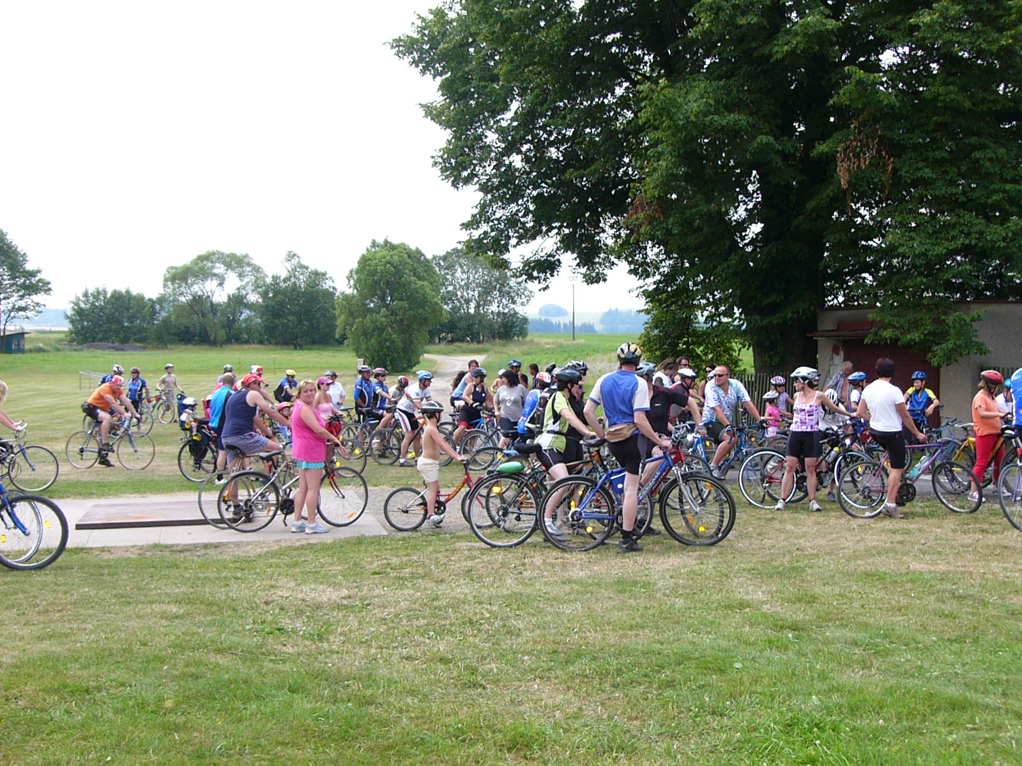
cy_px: 383
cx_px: 511
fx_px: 1329
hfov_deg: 42.1
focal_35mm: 45
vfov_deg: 32.2
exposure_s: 1/400
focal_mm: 5.9
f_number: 3.3
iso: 50
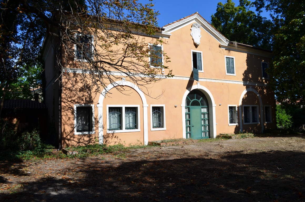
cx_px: 152
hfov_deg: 67.5
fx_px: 228
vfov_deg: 47.7
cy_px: 101
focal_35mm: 27
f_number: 9
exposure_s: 1/320
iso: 100
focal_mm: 18
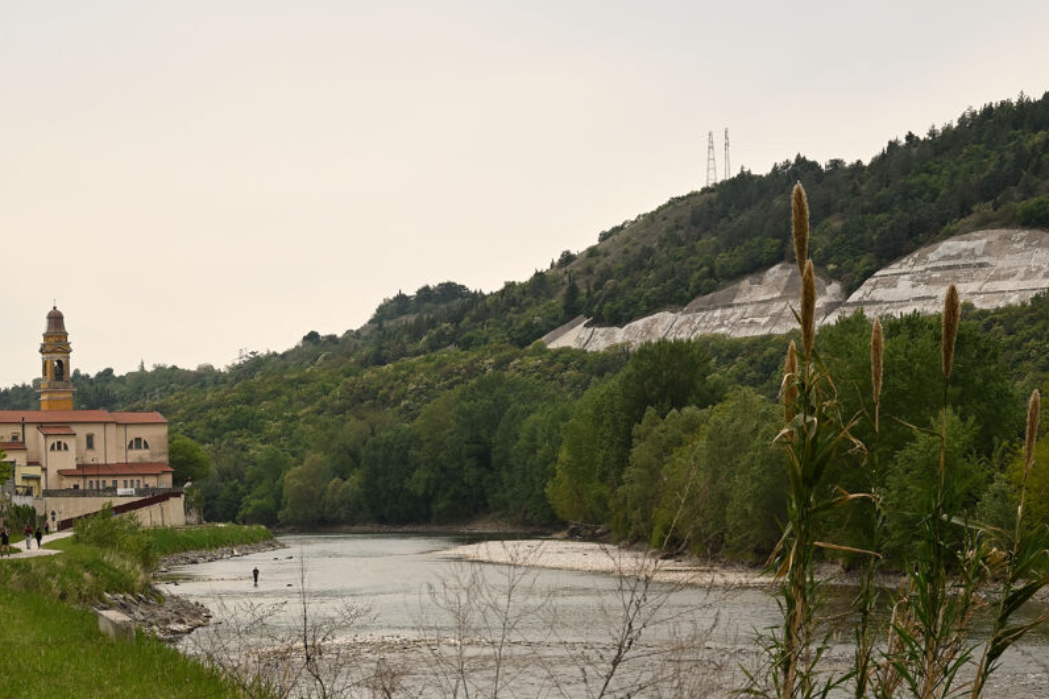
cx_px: 478
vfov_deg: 14.7
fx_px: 2701
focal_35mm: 93
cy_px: 446
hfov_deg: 22.0
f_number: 5.6
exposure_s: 1/1000
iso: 200
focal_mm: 41
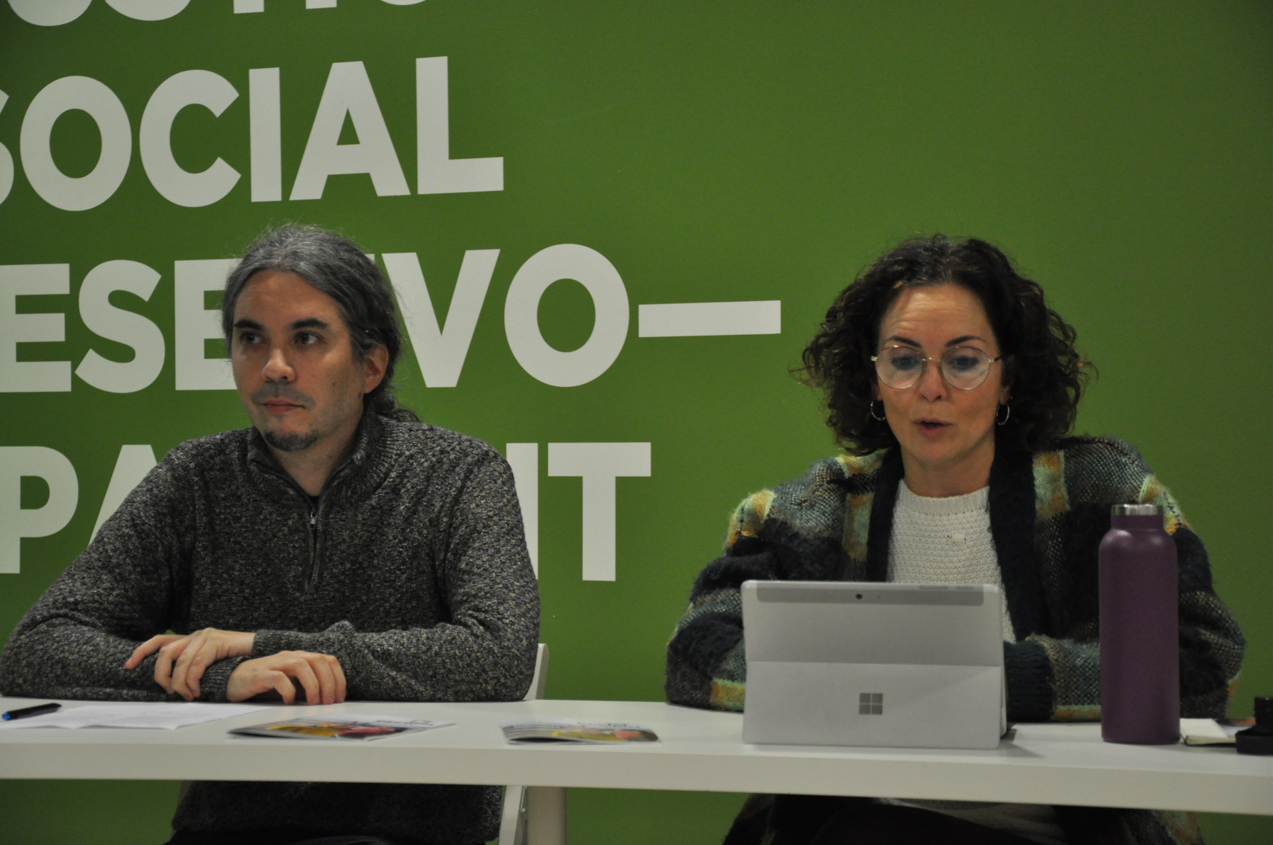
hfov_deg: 20.6
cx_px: 636
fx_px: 3496
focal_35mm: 99
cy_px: 422
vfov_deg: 13.8
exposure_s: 1/30
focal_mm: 66
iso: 1000
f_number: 5.3
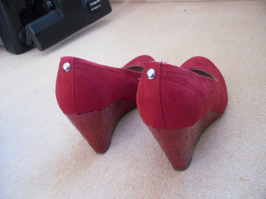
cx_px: 131
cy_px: 99
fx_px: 353
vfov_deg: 31.5
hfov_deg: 41.2
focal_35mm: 46
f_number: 3.5
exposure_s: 1/34
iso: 400
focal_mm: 6.3
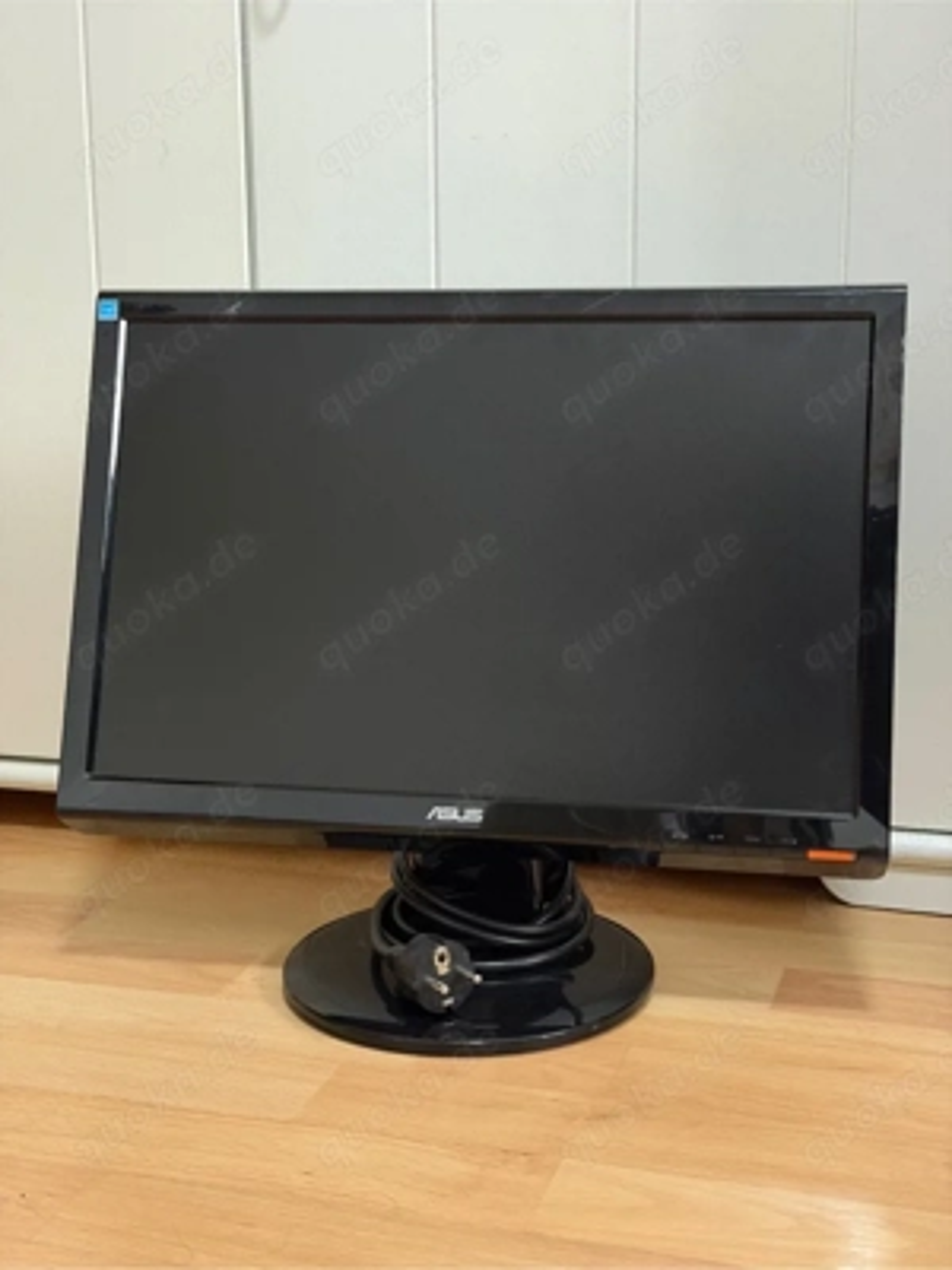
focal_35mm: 48
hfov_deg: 30.3
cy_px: 635
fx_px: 1760
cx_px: 476
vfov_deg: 39.7
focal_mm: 6.76
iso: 800
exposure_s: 1/29
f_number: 1.78
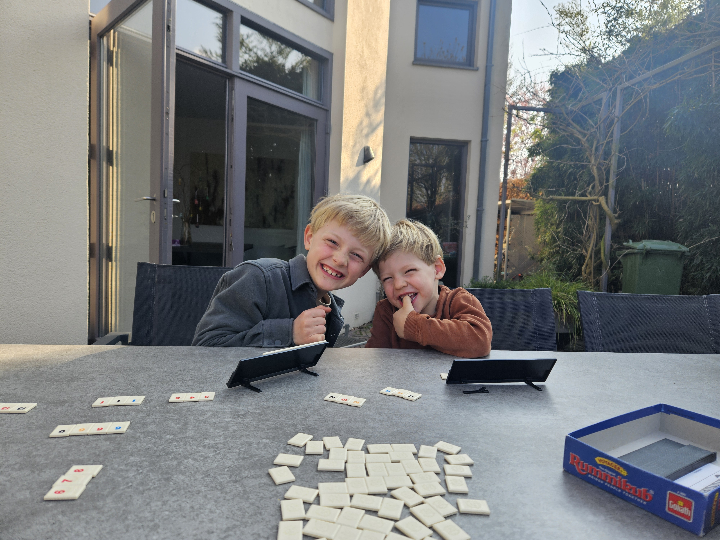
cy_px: 270
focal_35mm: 23
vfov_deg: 58.9
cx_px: 360
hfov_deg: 73.9
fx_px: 478
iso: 25
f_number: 1.8
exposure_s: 1/315
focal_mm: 5.4
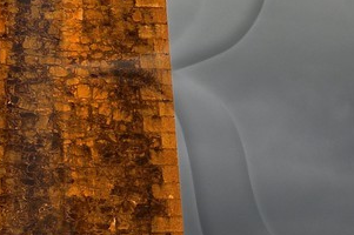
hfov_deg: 13.1
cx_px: -15
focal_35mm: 154
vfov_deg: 8.9
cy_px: 76
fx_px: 1513
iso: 400
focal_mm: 29
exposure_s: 1/160
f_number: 5.6
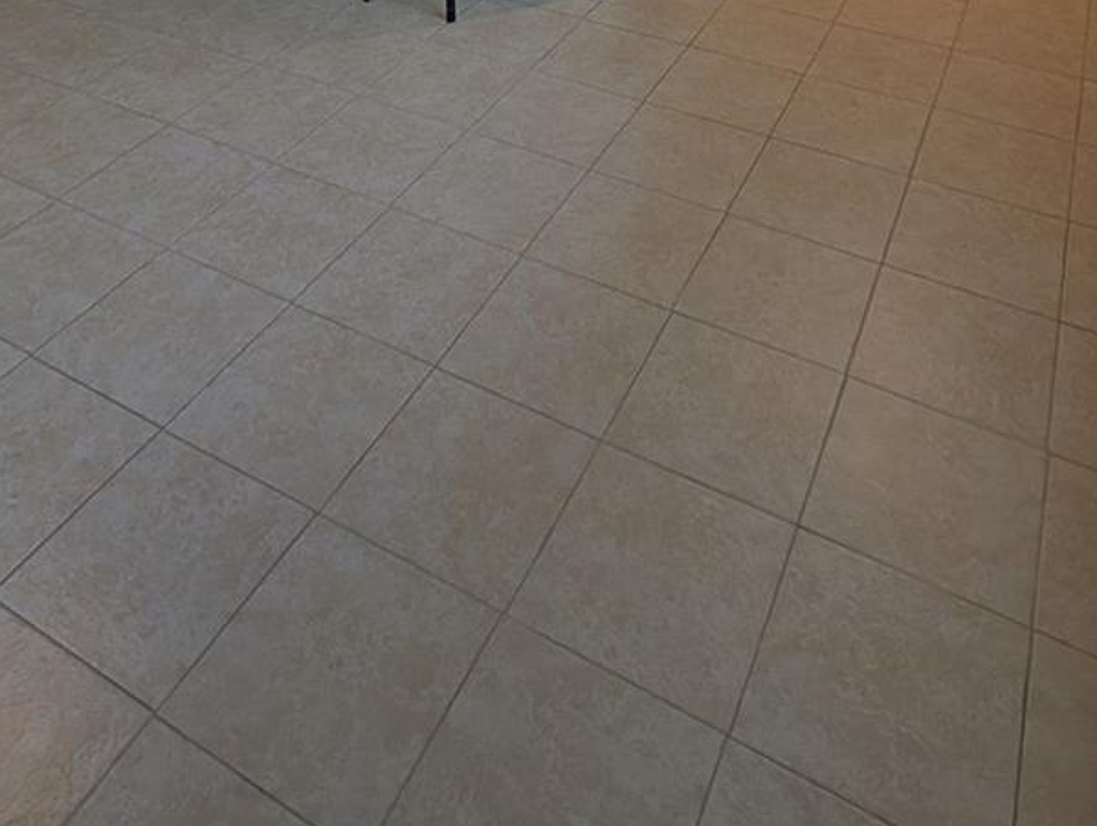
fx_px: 1015
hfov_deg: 56.8
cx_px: 536
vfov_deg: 33.0
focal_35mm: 32
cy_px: -242
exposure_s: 1/120
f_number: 1.7
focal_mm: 2.02
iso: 44
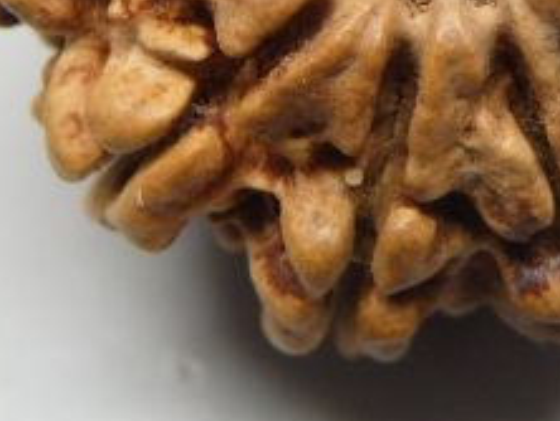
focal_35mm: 190
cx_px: 454
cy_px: -66
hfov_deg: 10.4
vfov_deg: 7.8
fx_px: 3077
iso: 320
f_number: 4.4
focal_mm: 11.9
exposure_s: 1/100
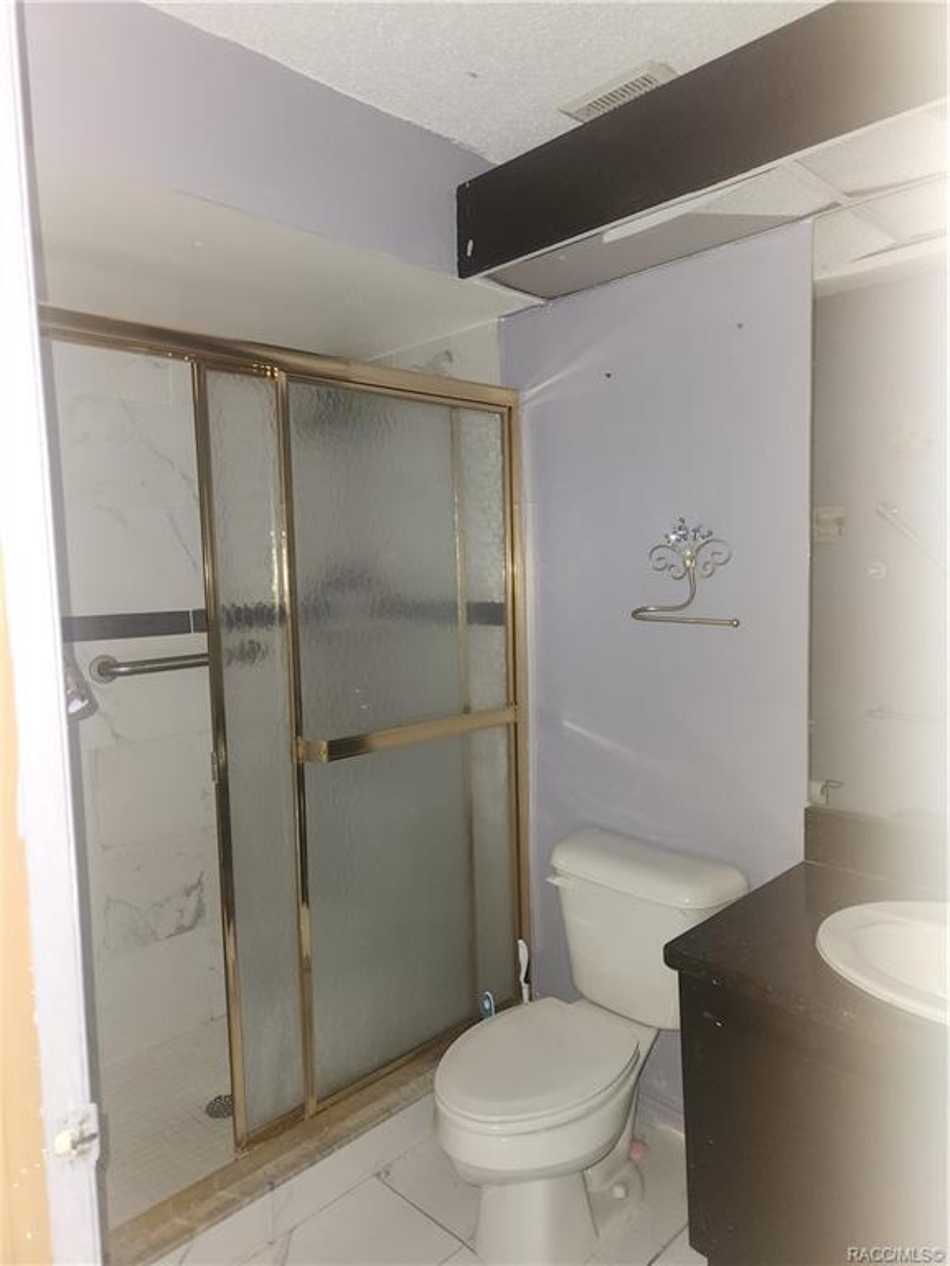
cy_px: 633
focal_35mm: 23
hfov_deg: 58.9
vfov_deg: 73.9
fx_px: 842
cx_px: 475
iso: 125
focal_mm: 5.4
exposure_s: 1/16
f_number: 1.8
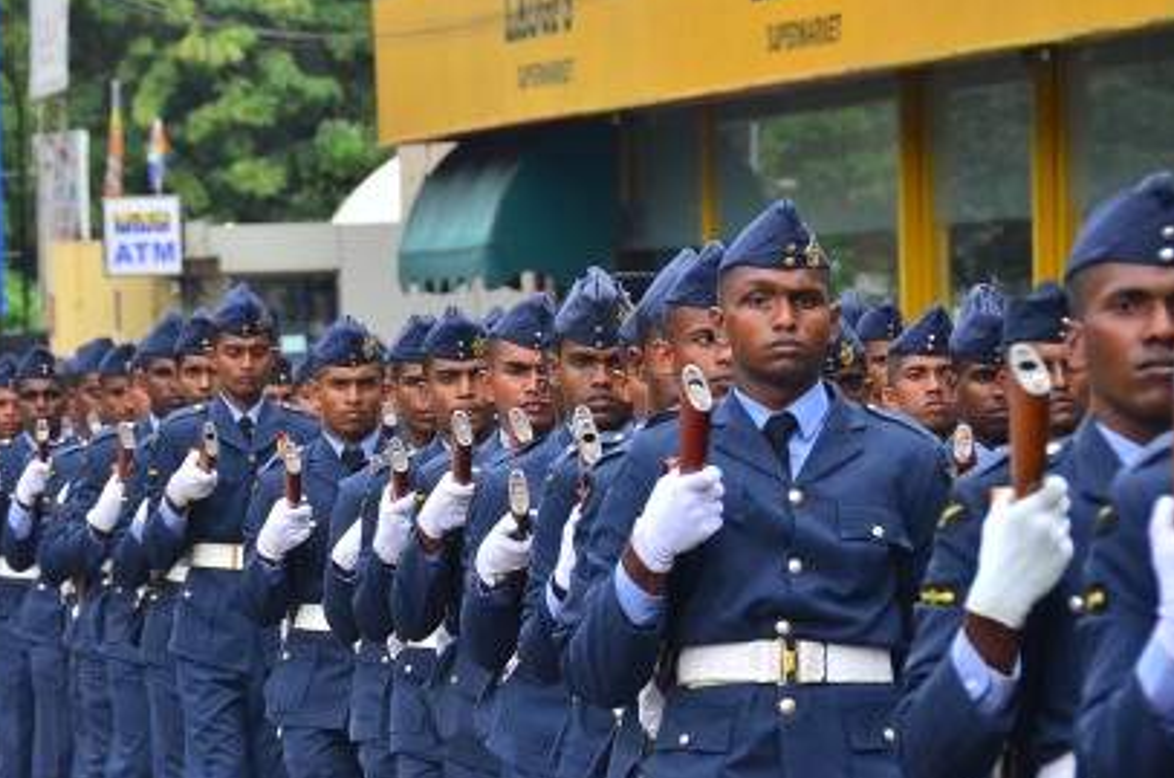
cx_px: 321
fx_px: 8657
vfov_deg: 5.1
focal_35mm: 266
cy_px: 496
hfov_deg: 7.8
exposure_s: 1/160
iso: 250
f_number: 7.1
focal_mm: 120
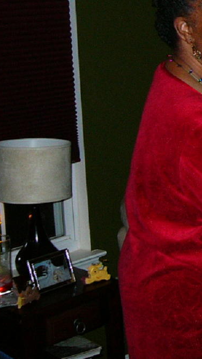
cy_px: 79
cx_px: 346
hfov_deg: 12.3
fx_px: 866
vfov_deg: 23.1
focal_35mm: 91
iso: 100
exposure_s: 1/50
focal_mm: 5.8
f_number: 2.8
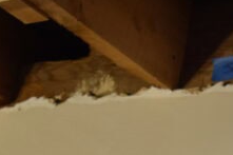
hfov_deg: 9.0
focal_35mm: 224
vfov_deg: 6.1
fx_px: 1451
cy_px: 207
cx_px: 309
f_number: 5.6
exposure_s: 1/60
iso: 900
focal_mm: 55
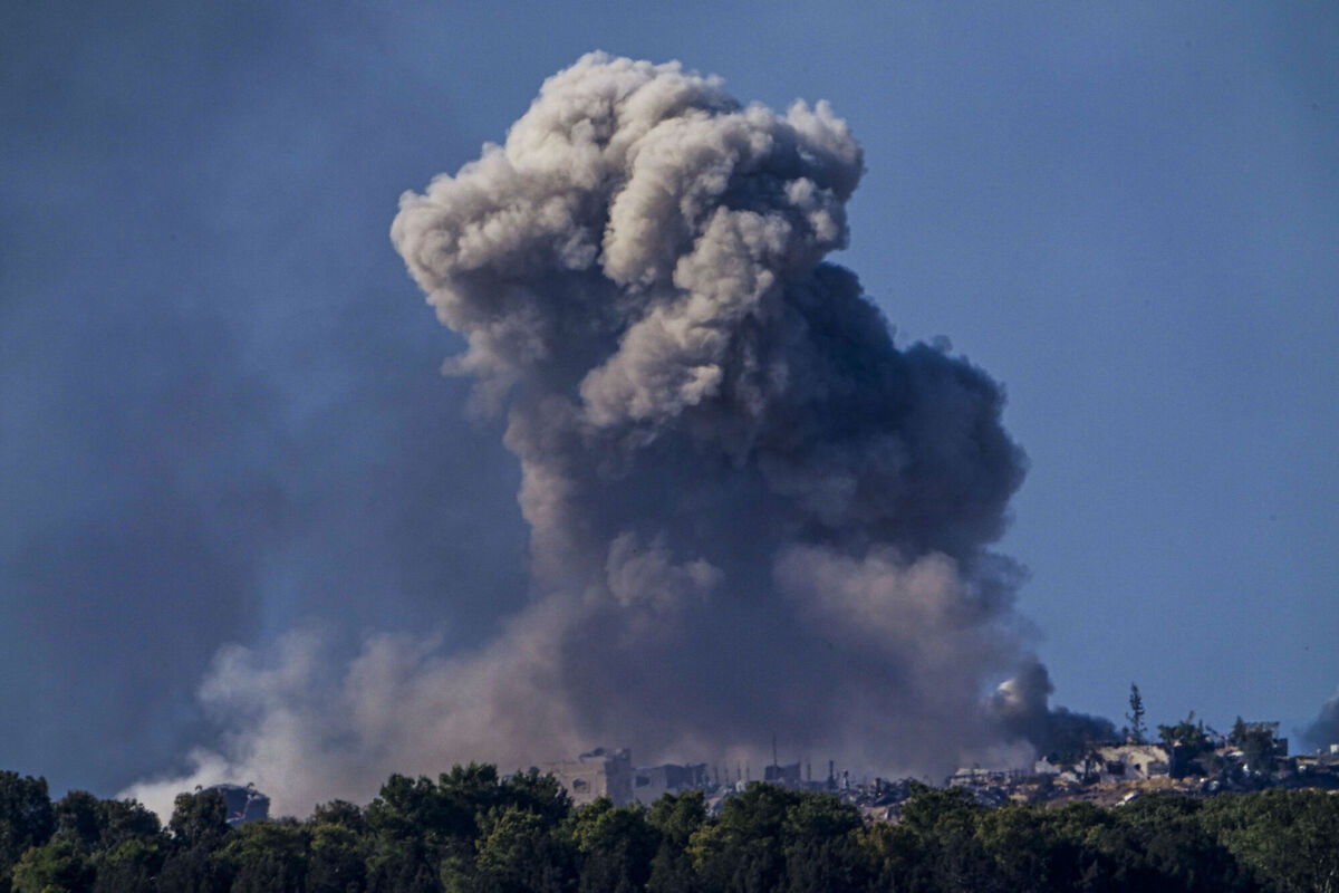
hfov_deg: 1.7
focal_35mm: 1200
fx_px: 44630
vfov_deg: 1.1
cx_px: 670
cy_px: 446
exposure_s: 1/640
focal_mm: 1200
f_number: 20
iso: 400
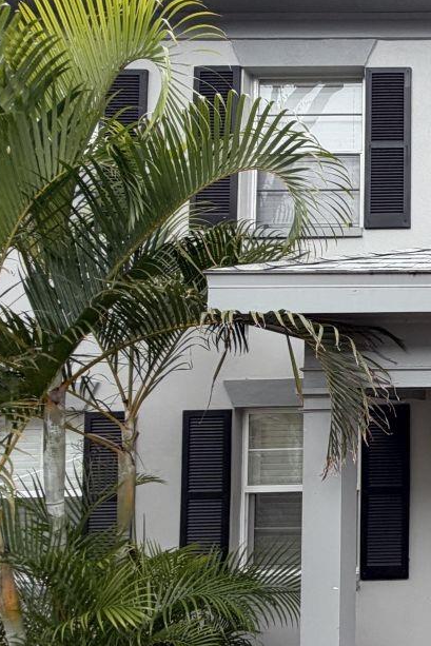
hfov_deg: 26.1
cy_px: 376
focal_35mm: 38
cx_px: 642
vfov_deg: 50.5
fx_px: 682
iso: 64
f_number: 2.2
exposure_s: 1/121
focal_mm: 2.22
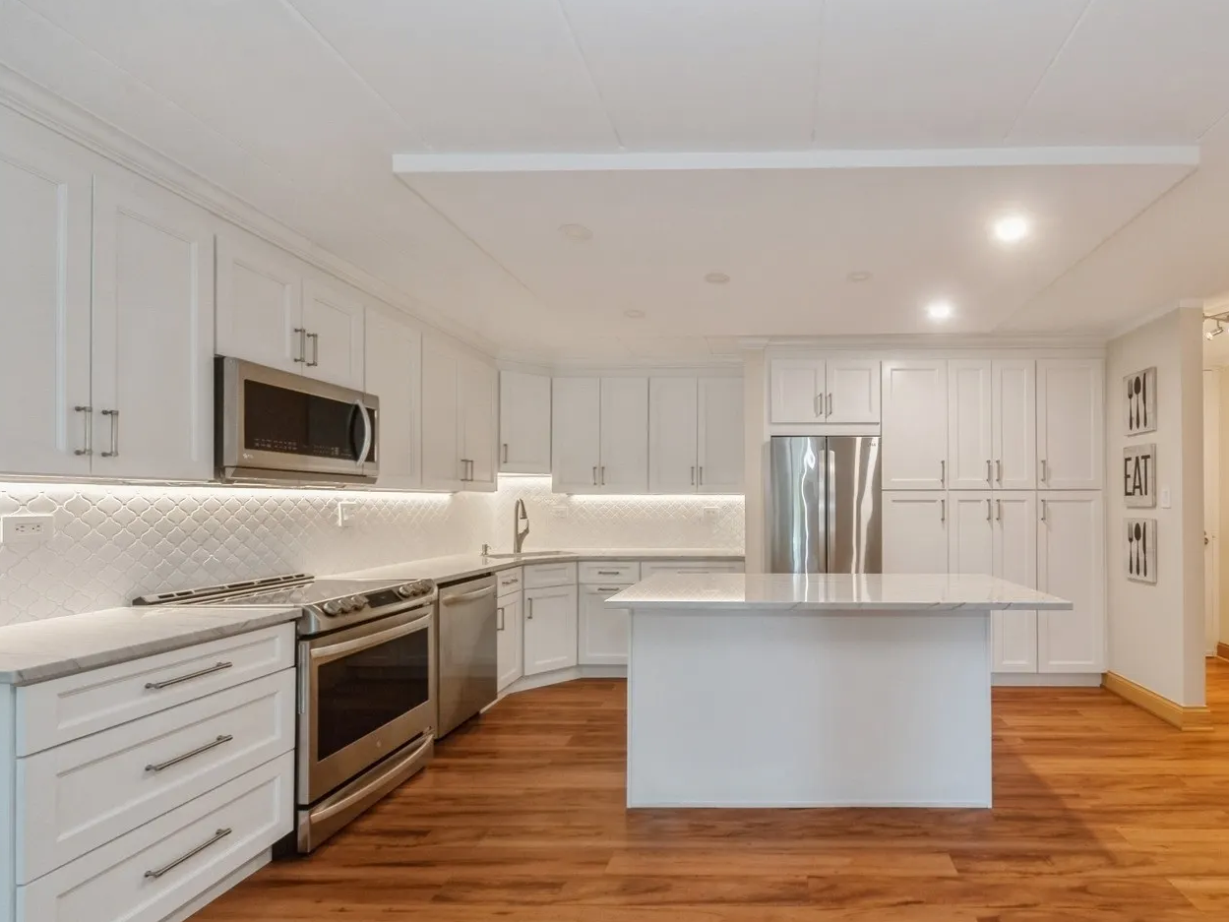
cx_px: 762
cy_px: 490
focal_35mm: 16
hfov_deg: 92.7
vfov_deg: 78.0
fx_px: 568
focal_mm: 13
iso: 200
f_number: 8
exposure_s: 1/15
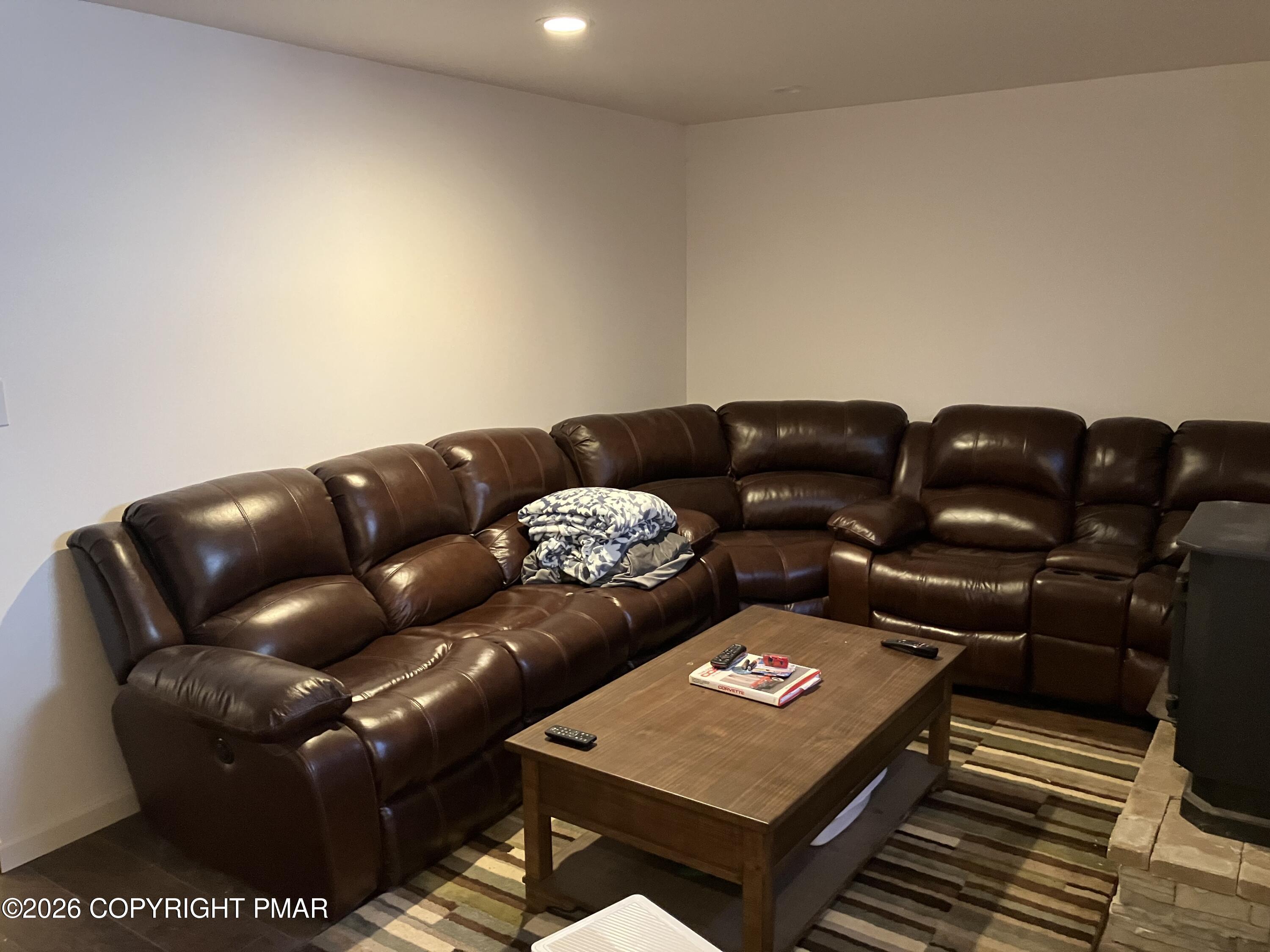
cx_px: 635
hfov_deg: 63.4
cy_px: 476
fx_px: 1027
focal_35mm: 28
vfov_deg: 49.7
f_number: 1.8
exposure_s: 1/40
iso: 400
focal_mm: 3.99
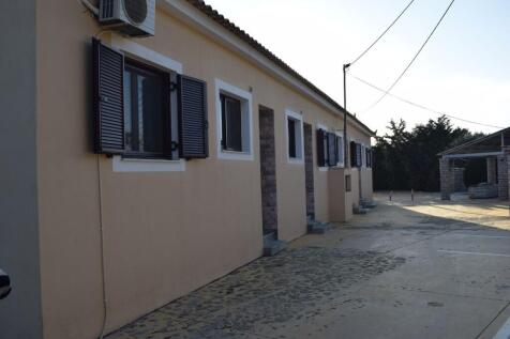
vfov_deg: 43.6
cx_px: 255
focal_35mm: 30
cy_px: 170
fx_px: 425
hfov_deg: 61.9
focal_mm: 20
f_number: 9
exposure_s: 1/320
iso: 200
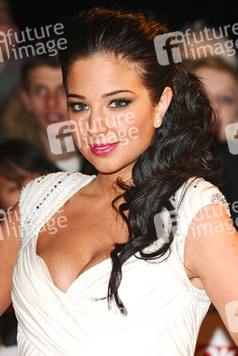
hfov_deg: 8.2
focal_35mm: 168
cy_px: 178
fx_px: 1664
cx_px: 119
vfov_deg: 12.2
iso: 320
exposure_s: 1/200
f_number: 4.5
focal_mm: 112
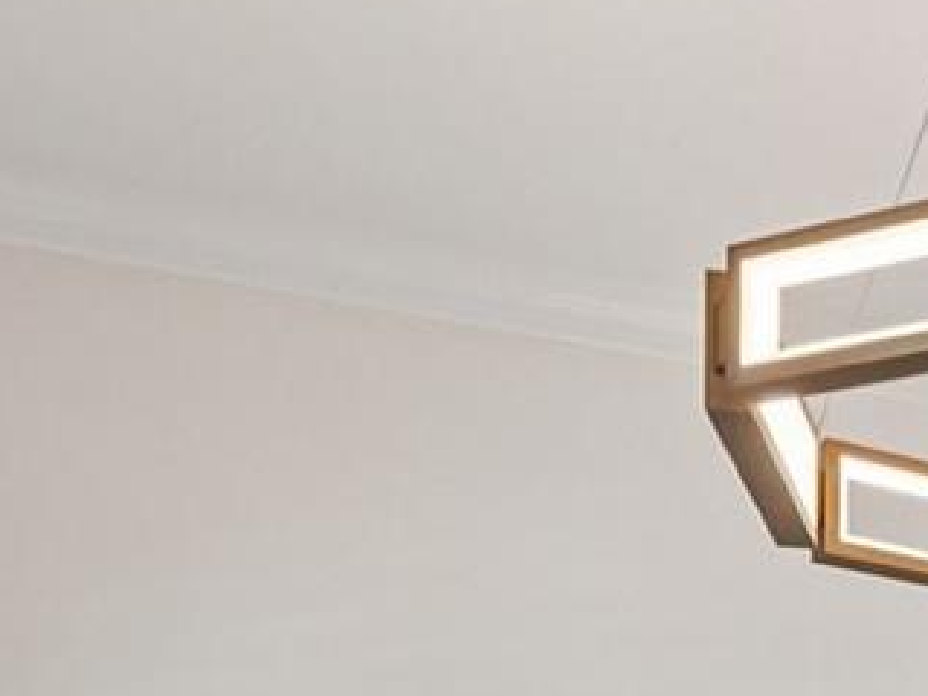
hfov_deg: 21.0
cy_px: 1183
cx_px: 1430
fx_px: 2064
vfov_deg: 16.5
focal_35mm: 77
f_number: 8
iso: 400
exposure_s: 1/40
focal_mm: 16
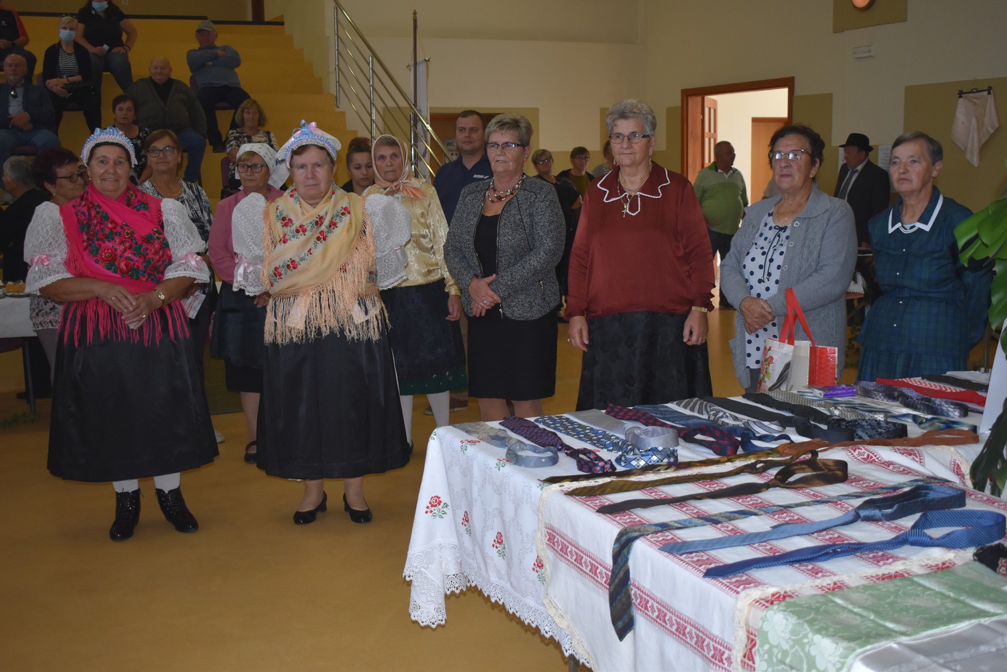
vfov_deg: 31.9
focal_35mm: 42
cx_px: 504
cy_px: 336
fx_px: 1175
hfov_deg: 46.4
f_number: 4.2
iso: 800
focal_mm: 28
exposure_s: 1/160
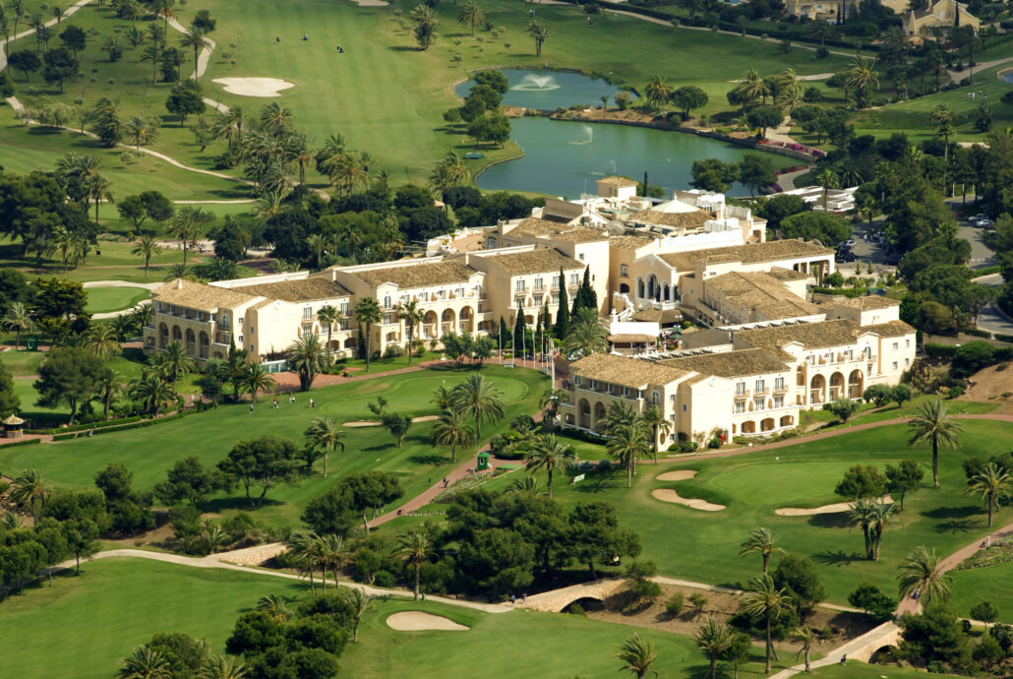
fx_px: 7186
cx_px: 506
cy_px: 340
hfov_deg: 8.1
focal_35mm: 255
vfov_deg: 5.4
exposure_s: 1/750
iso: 400
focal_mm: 170
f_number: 9
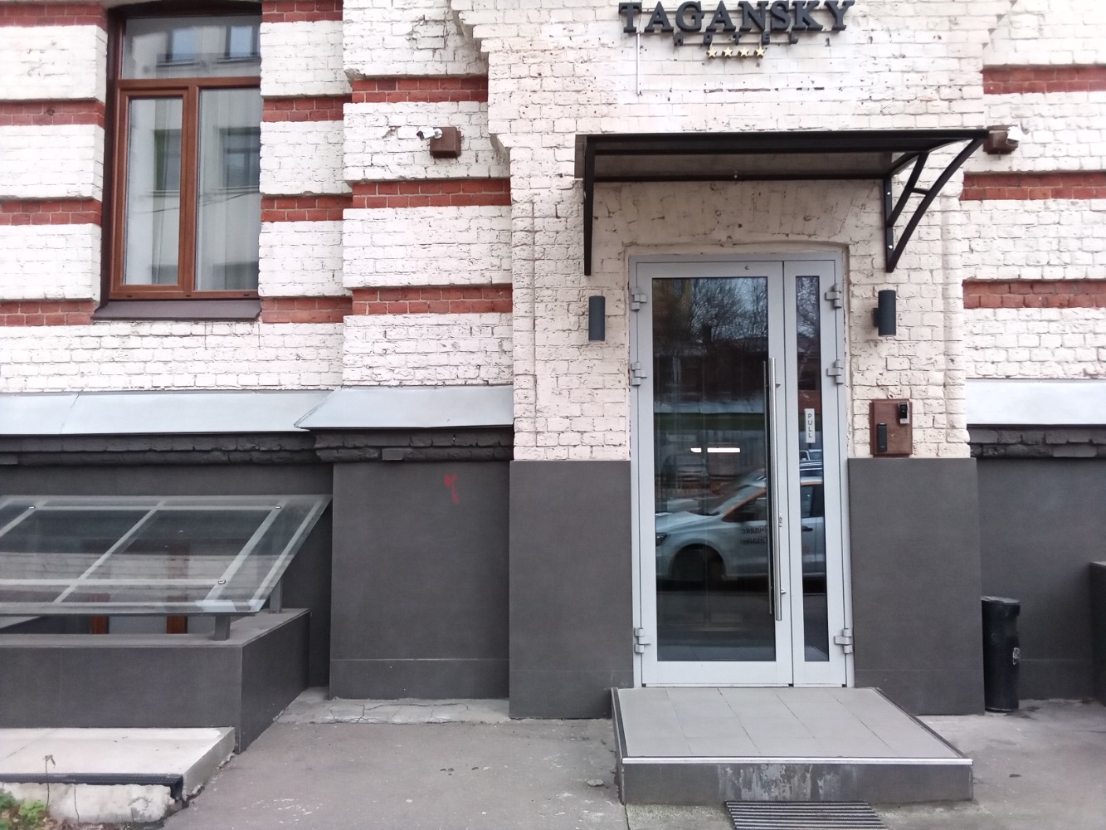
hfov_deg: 69.4
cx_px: 553
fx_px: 799
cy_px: 415
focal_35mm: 25
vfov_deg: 54.9
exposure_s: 1/100
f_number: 2
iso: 138
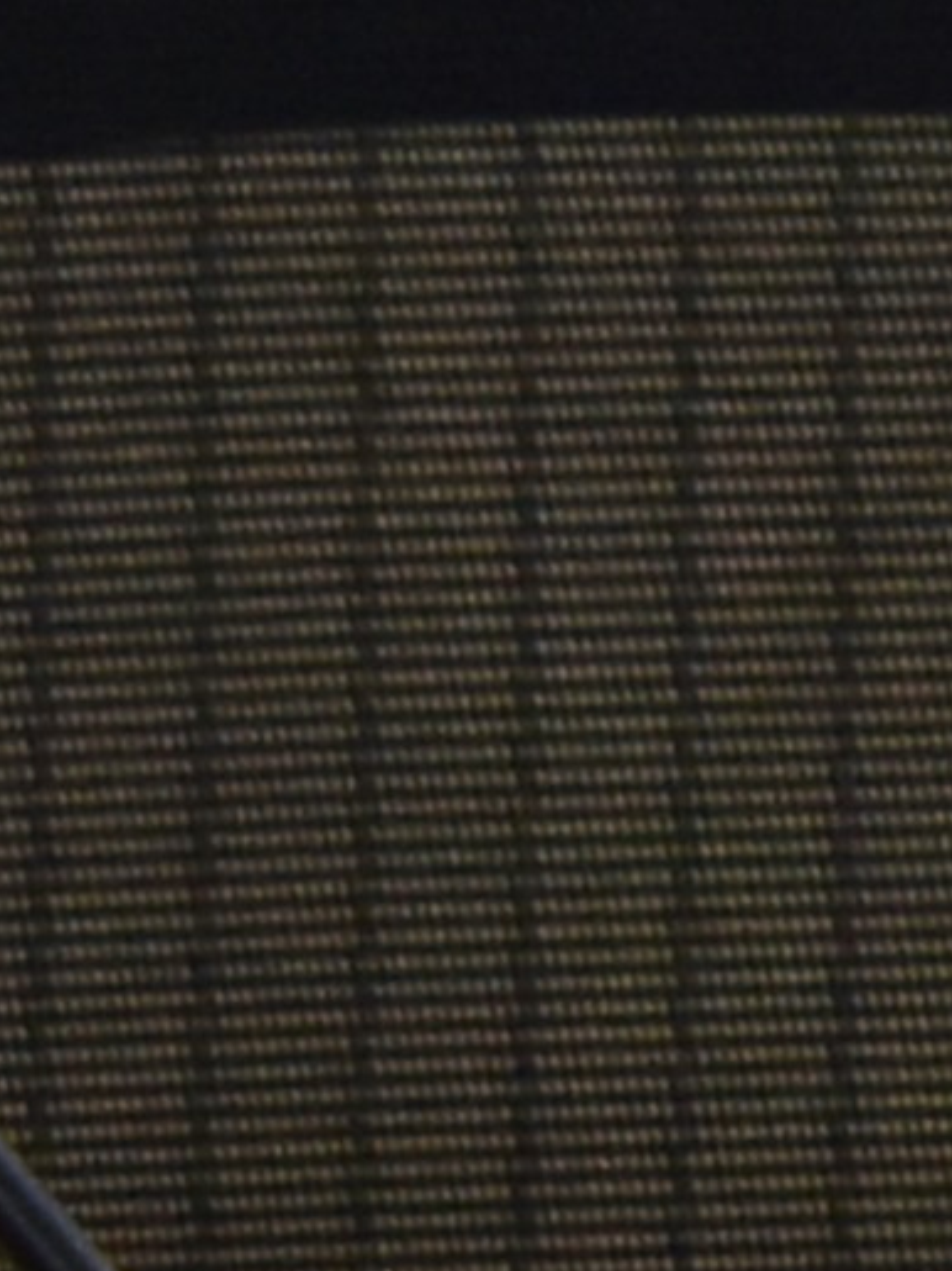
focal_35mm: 1087
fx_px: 39876
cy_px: -697
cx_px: 3982
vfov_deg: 1.8
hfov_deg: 1.4
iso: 1600
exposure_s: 1/30
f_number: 10
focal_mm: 122
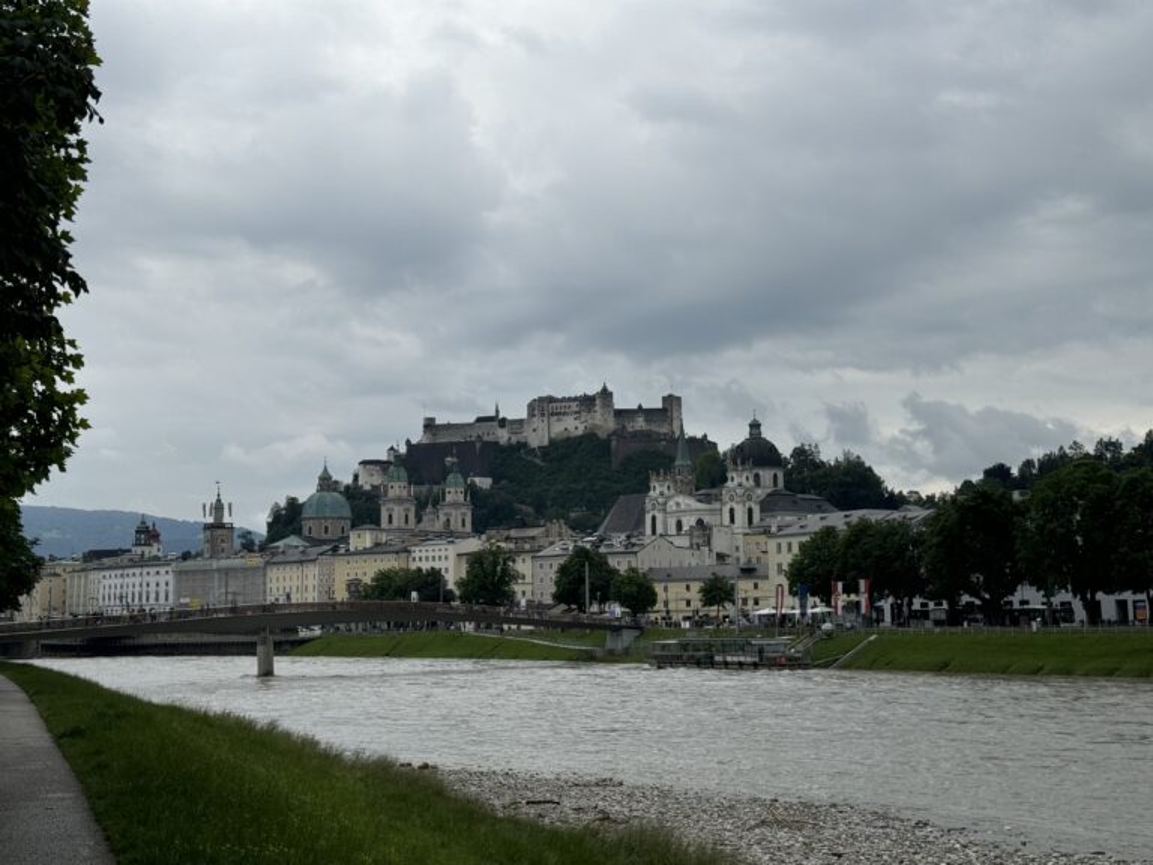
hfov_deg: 39.7
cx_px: 576
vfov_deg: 30.3
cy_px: 432
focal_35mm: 48
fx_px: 1599
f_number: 1.78
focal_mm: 6.76
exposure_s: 1/4975
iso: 64
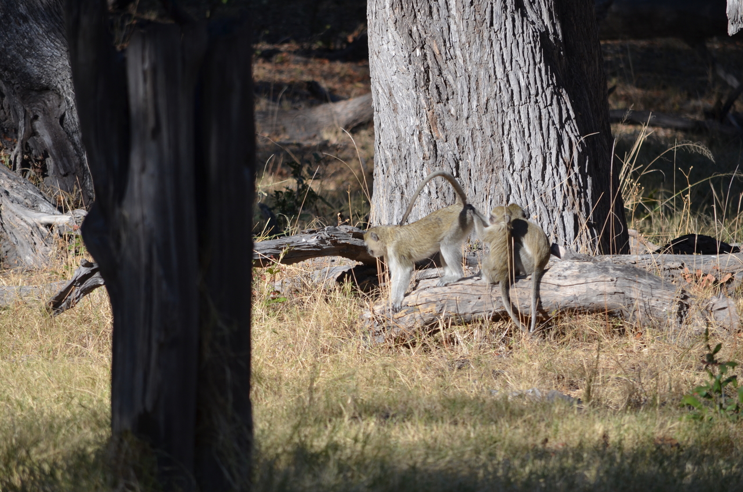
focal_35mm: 450
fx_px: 9269
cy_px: 246
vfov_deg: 3.0
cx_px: 372
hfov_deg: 4.6
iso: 200
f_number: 6.3
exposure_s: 1/640
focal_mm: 300
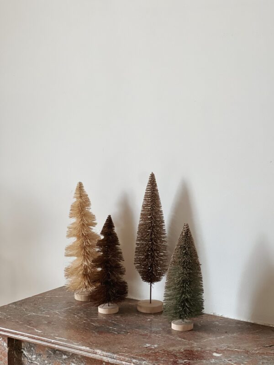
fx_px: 813
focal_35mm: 77
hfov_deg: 19.1
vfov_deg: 25.3
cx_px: 137
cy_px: 182
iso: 160
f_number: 2.8
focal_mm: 9
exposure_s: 1/121
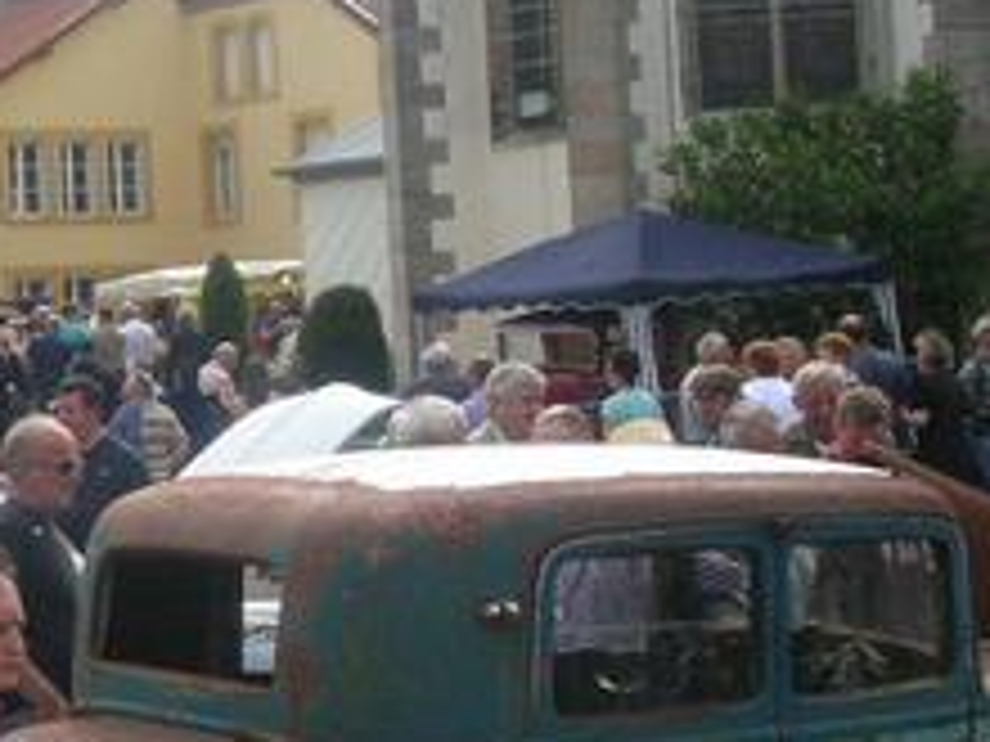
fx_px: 2917
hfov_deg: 19.2
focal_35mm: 102
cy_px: 333
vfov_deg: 14.5
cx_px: 342
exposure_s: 1/156
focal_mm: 5.8
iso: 50
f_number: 5.6
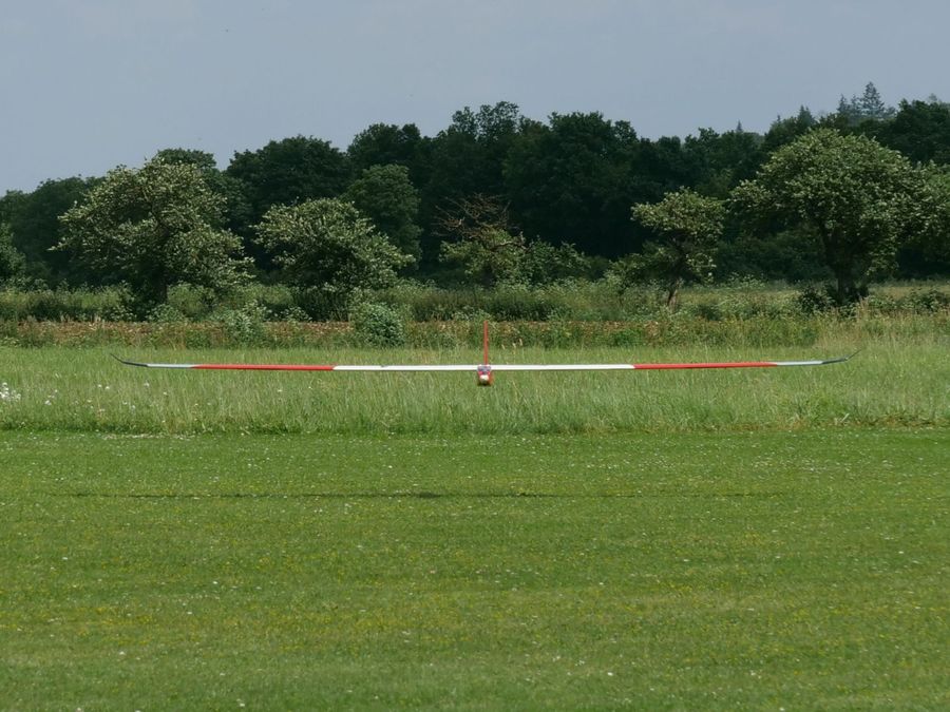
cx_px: 475
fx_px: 3293
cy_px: 356
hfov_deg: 16.4
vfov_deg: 12.3
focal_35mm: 120
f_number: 8
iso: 200
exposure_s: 1/800
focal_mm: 60
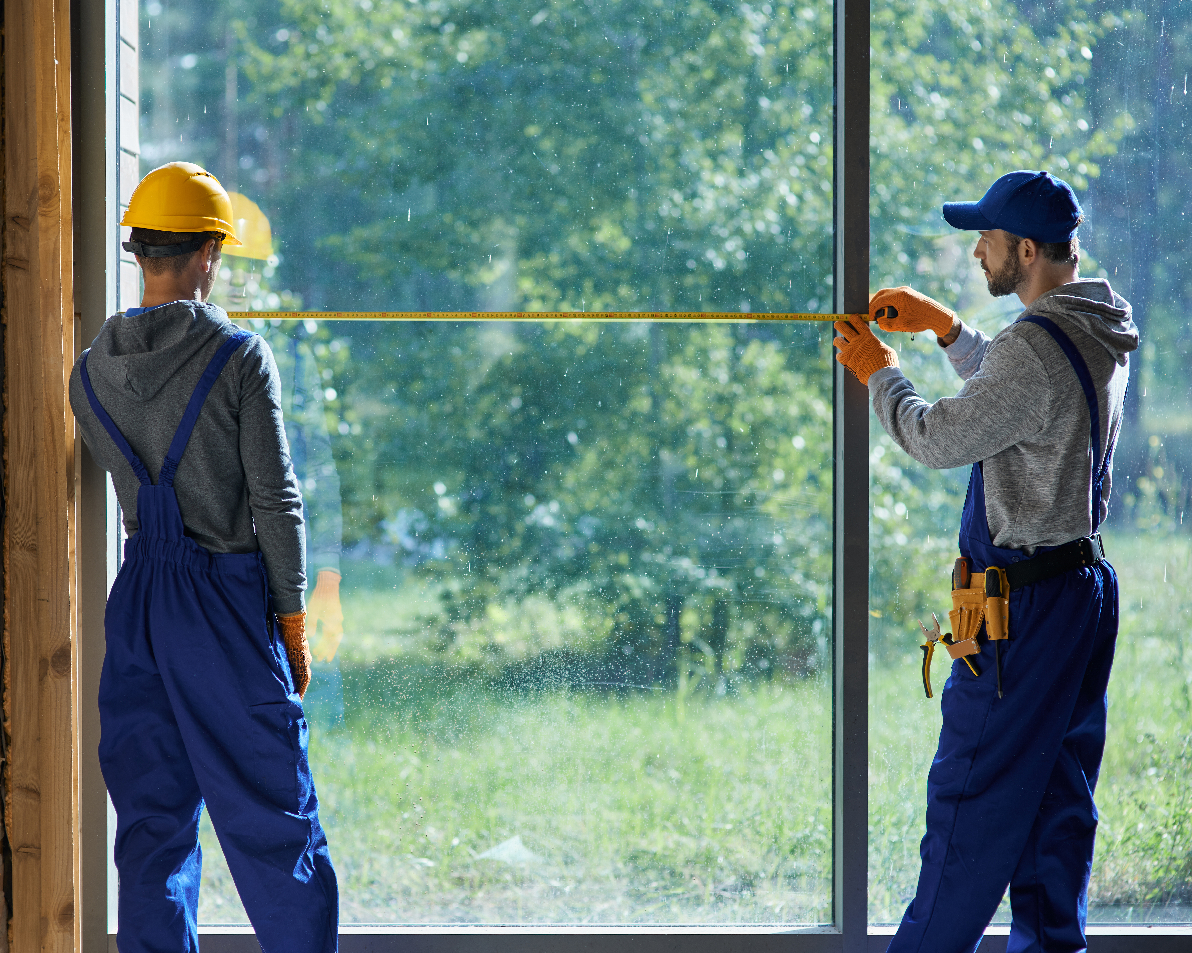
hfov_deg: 20.0
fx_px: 3387
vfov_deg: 16.0
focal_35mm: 96
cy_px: 478
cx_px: 517
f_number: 2.5
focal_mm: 85
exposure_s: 1/200
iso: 100
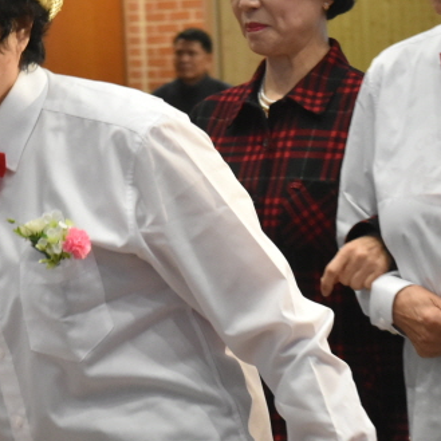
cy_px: 103
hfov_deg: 9.4
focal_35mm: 186
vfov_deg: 9.4
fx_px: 2681
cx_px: 414
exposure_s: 1/60
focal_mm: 48
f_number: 5.3
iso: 2200
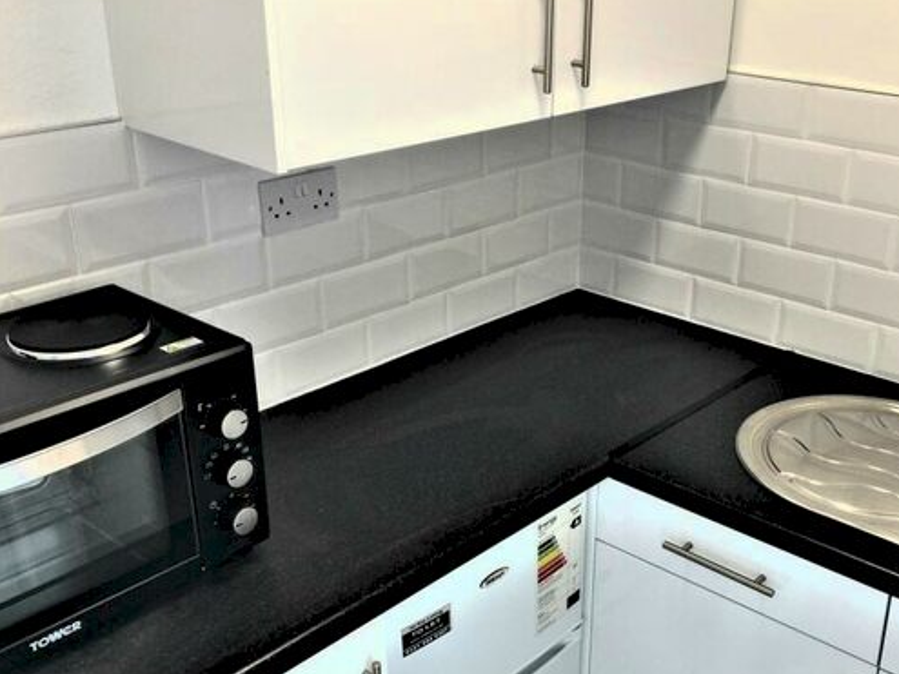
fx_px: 1065
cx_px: 574
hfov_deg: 45.3
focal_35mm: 41
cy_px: 381
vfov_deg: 35.1
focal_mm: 4.15
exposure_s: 1/33
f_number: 2.2
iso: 32
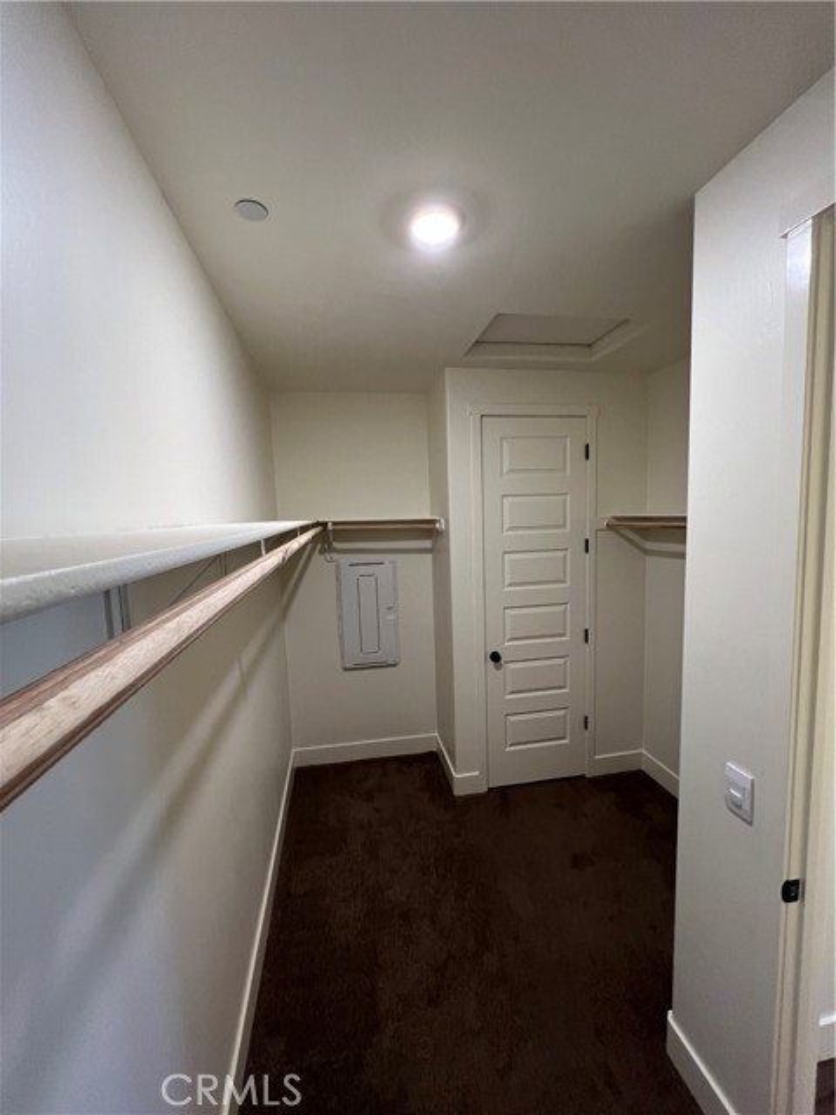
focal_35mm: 13
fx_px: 419
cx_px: 418
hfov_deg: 89.9
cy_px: 558
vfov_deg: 106.2
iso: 200
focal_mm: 1.57
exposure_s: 1/60
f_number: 1.8
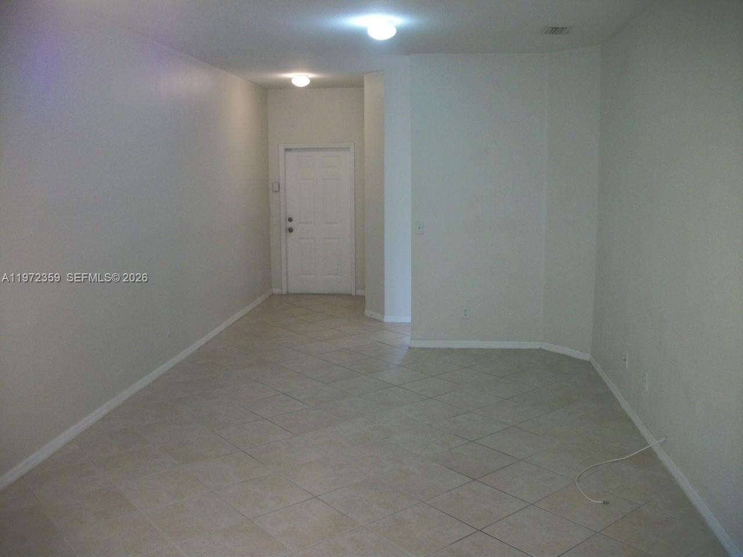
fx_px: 687
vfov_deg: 44.2
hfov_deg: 56.8
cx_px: 372
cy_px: 278
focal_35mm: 32
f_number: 2.9
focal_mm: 5.7
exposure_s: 1/25
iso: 160
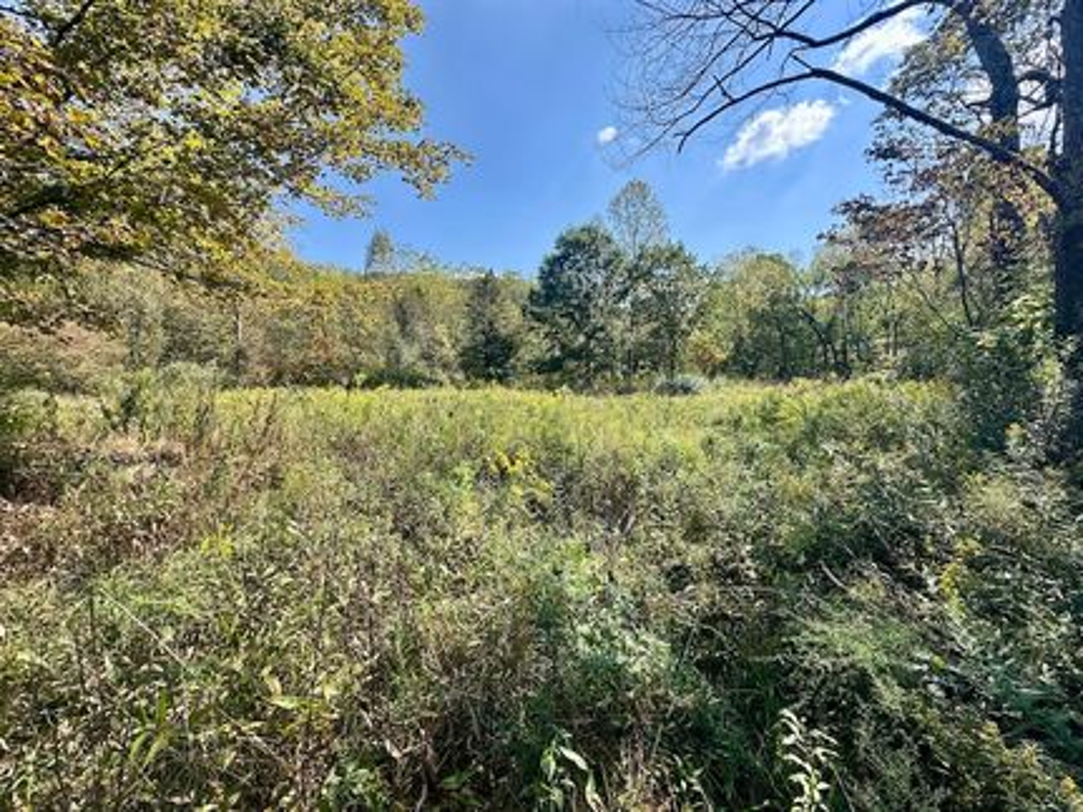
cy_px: 406
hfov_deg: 102.1
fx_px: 438
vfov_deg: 85.6
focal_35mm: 14
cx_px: 542
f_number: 2.2
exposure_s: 1/749
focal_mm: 2.22
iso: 40
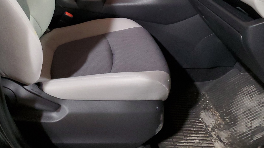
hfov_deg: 46.2
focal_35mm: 44
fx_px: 308
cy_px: -2
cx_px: 110
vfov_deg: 25.7
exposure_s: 1/17
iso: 305
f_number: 1.5
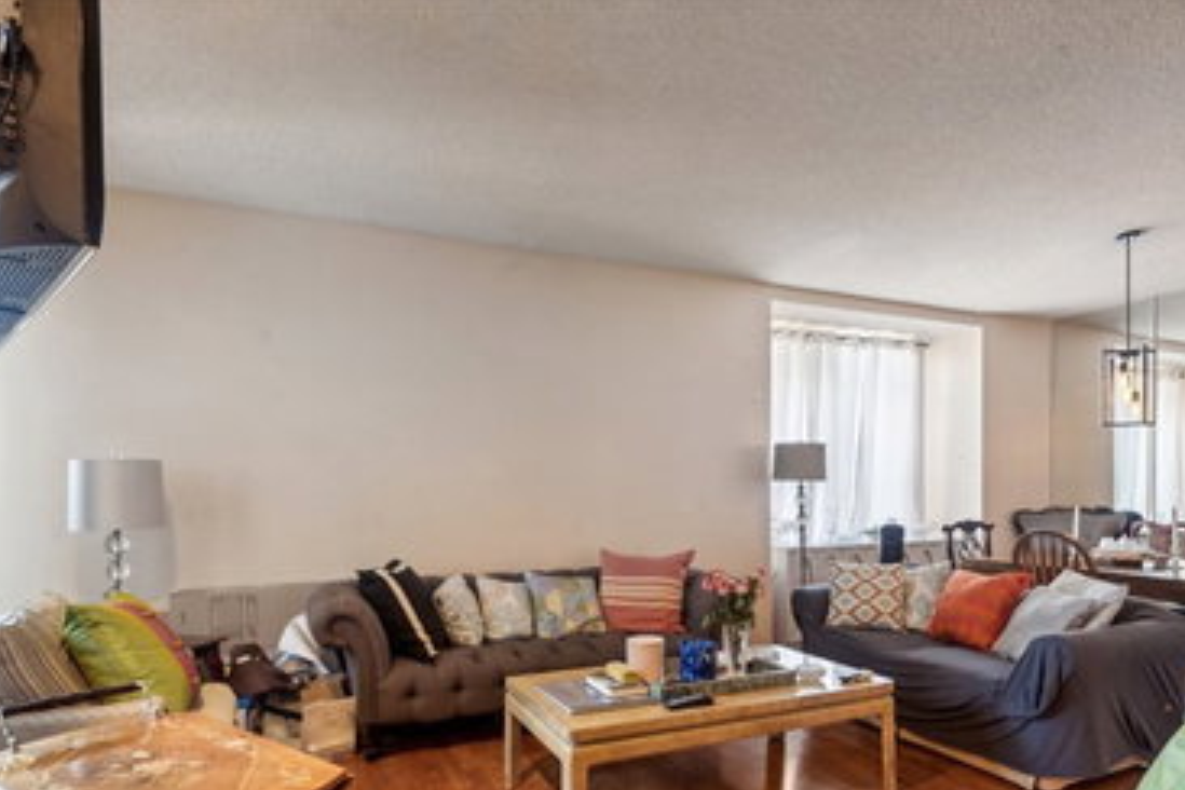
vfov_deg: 58.4
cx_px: 648
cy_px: 512
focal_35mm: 21
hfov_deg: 81.0
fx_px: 691
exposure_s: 1/6
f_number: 8
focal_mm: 16
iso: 400
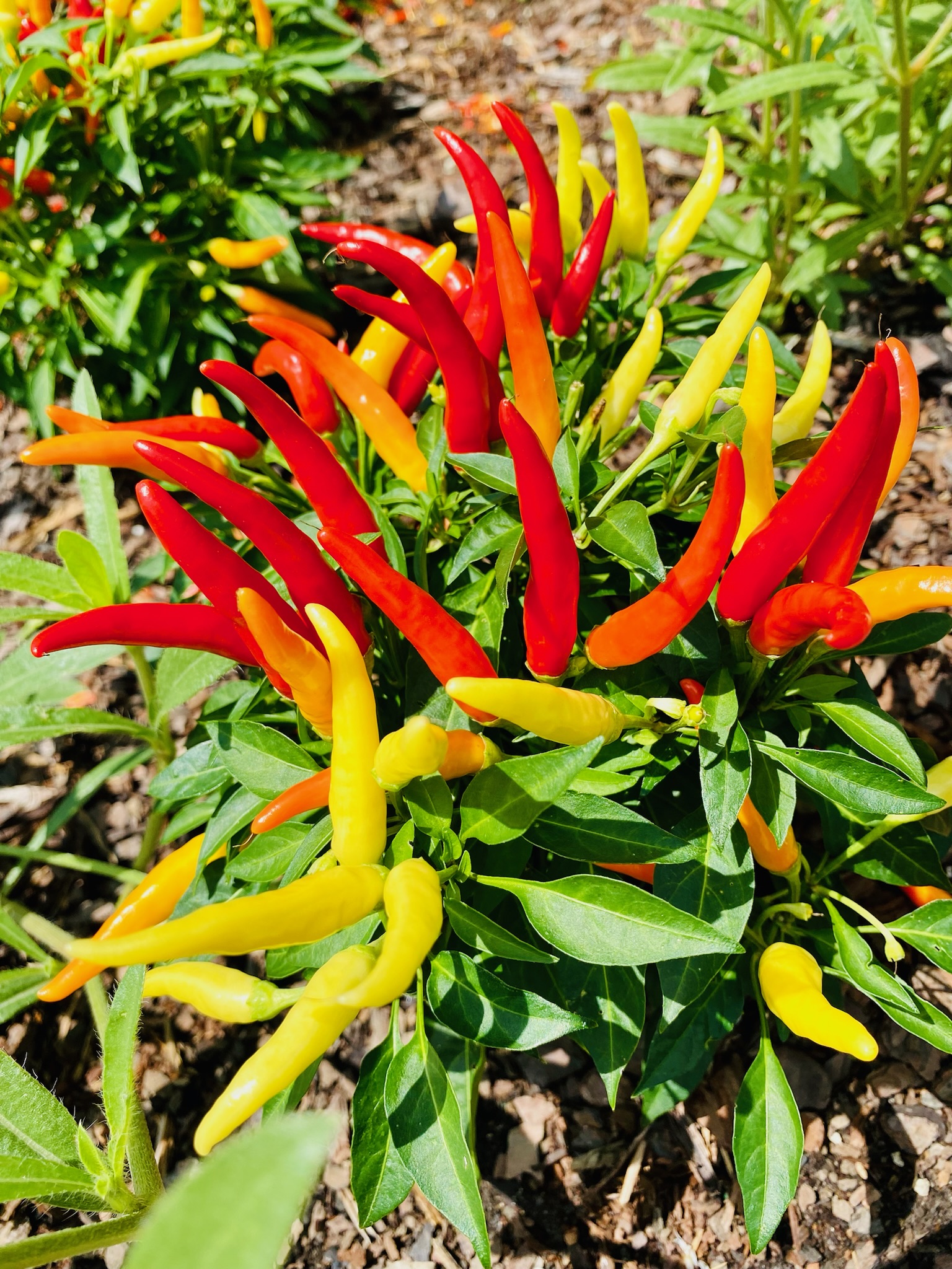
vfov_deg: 67.3
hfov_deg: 53.1
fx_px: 953
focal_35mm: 26
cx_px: 476
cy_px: 634
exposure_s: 1/1754
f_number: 1.8
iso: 32
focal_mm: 4.25
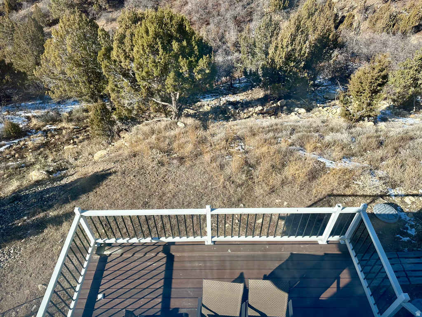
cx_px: 211
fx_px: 293
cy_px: 158
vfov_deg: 56.8
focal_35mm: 24
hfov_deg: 71.6
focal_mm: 6.86
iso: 80
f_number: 1.78
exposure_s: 1/3155
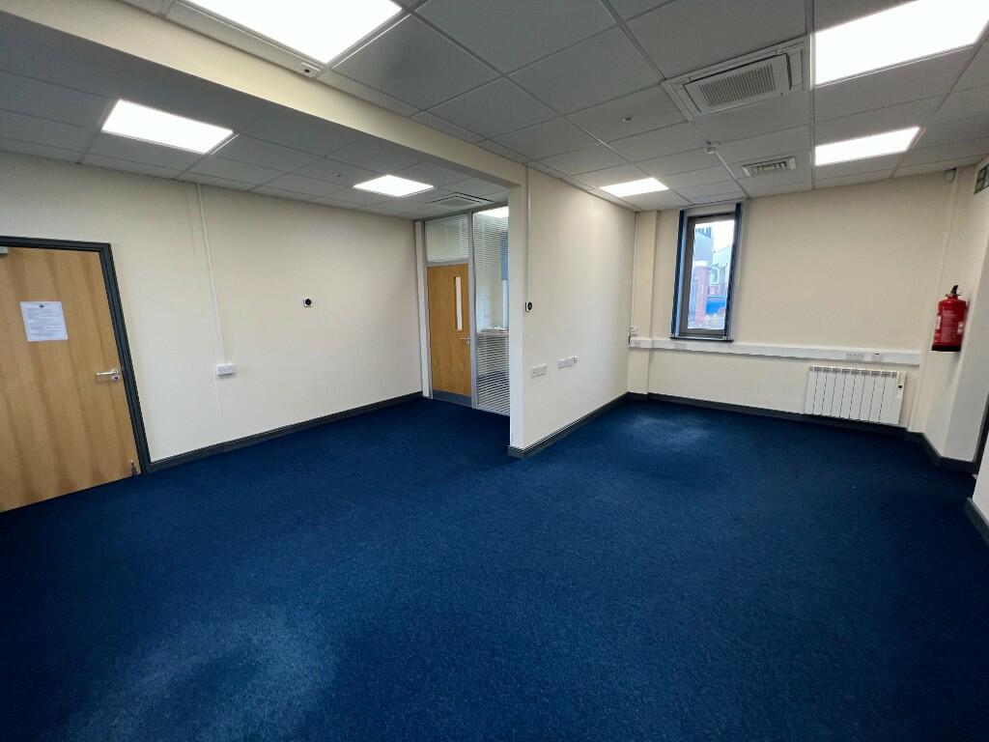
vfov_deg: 89.9
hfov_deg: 106.2
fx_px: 371
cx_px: 494
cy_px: 371
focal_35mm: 13
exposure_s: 1/100
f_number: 1.8
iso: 160
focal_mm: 1.57
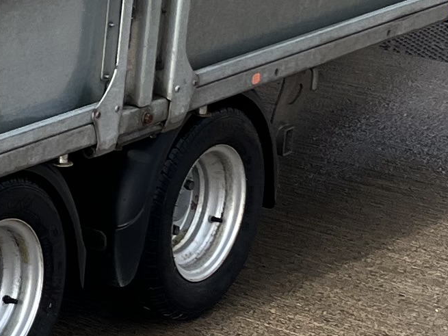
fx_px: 2070
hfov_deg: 11.3
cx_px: -402
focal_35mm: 160
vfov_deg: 9.1
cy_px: -77
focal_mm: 5.1
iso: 50
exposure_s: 1/649
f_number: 1.6
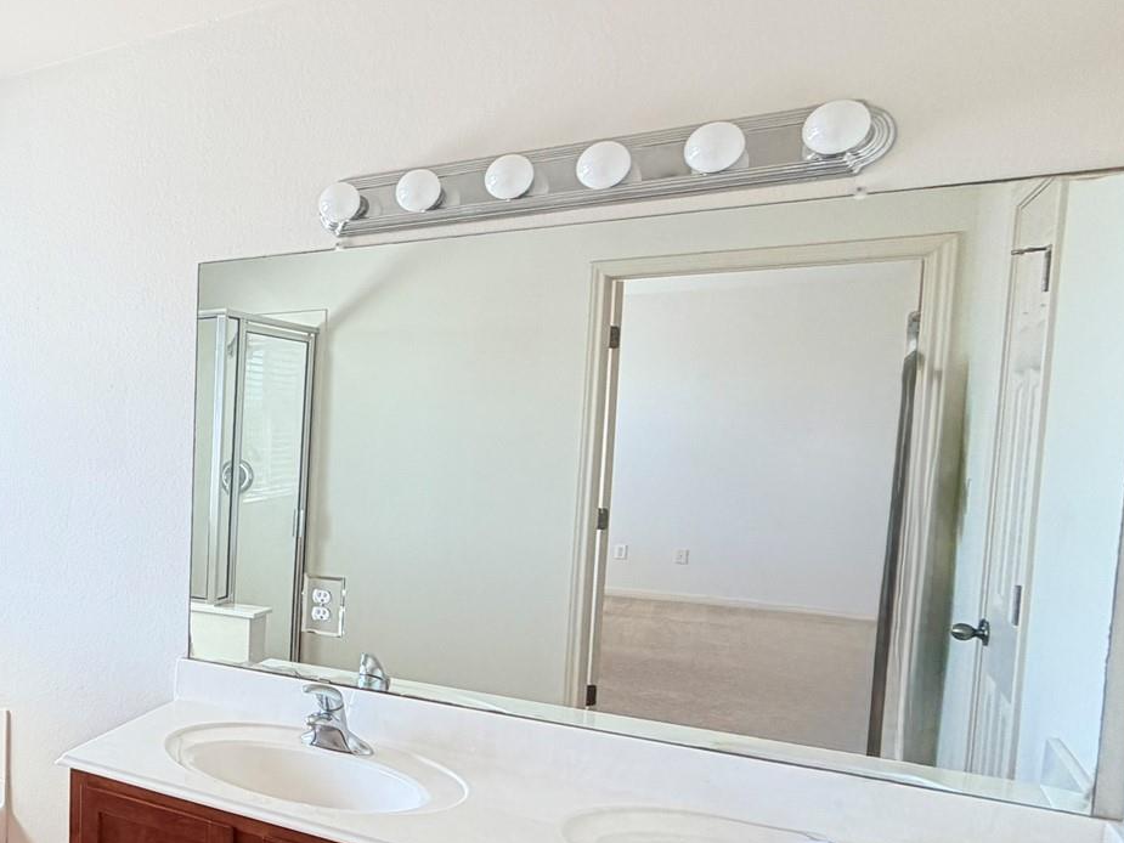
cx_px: -68
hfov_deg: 46.0
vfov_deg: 45.3
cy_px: 497
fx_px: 1007
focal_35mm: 31
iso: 80
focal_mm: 2.22
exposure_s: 1/121
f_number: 2.2
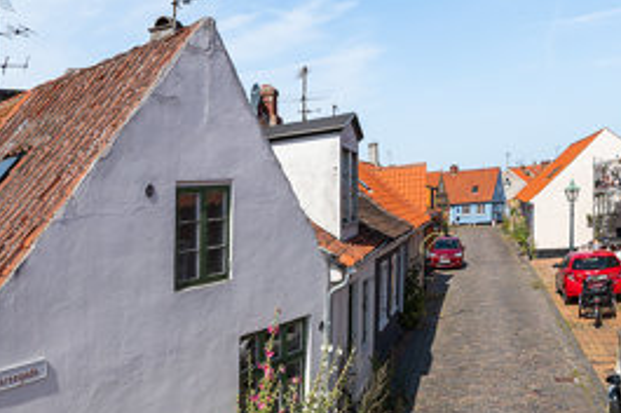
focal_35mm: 36
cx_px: 171
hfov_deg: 51.7
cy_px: 199
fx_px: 615
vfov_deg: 37.1
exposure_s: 1/1600
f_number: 4
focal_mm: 10.5
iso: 200
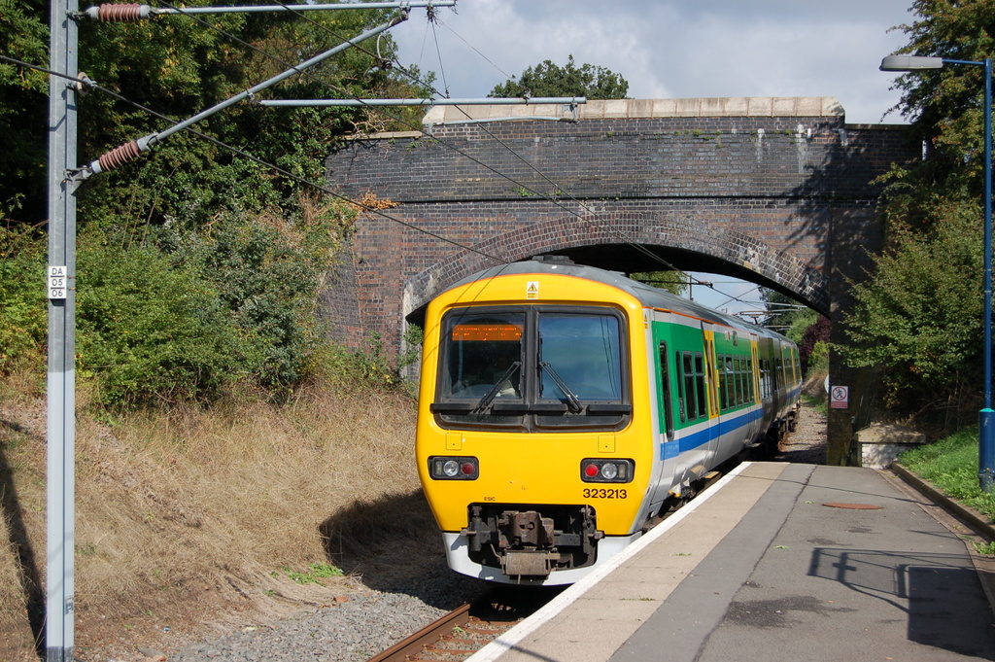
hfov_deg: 31.9
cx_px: 498
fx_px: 1740
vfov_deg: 21.5
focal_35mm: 63
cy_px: 331
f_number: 5.6
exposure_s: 1/1000
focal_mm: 42
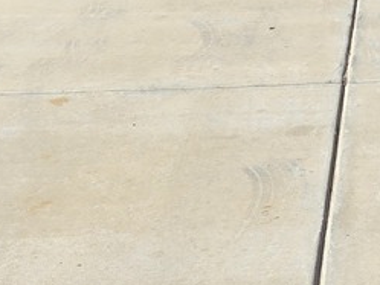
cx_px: 613
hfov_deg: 13.7
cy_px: -506
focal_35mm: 133
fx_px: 1461
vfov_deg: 9.3
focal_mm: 6.3
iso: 12
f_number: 1.7
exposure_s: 1/1002
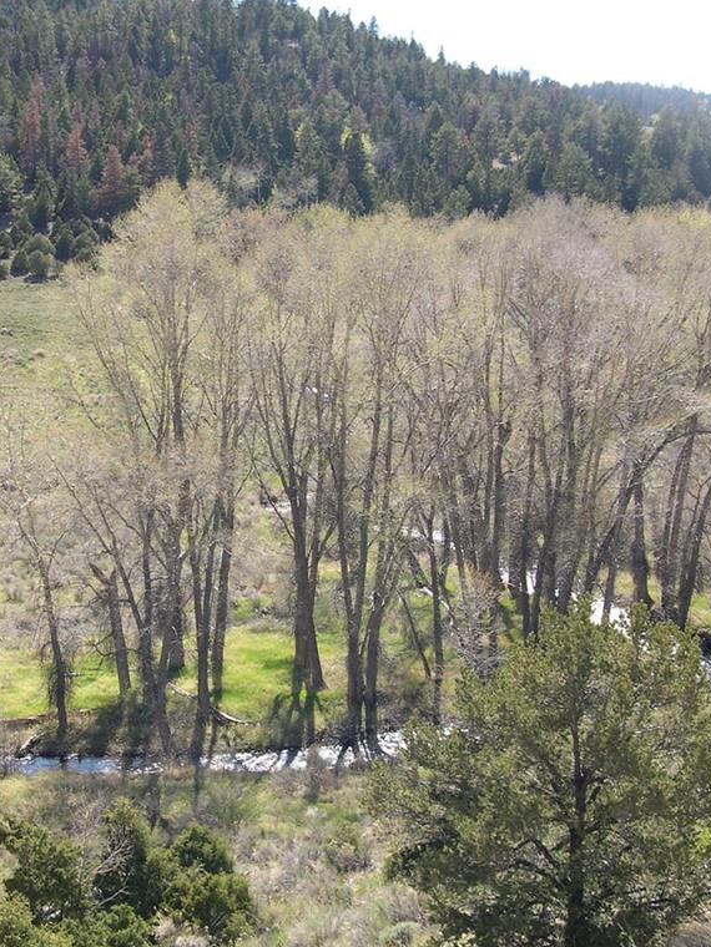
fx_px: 1643
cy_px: 578
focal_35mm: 60
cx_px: 180
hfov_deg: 24.2
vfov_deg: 32.1
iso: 100
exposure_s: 1/583
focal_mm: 8
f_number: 2.8
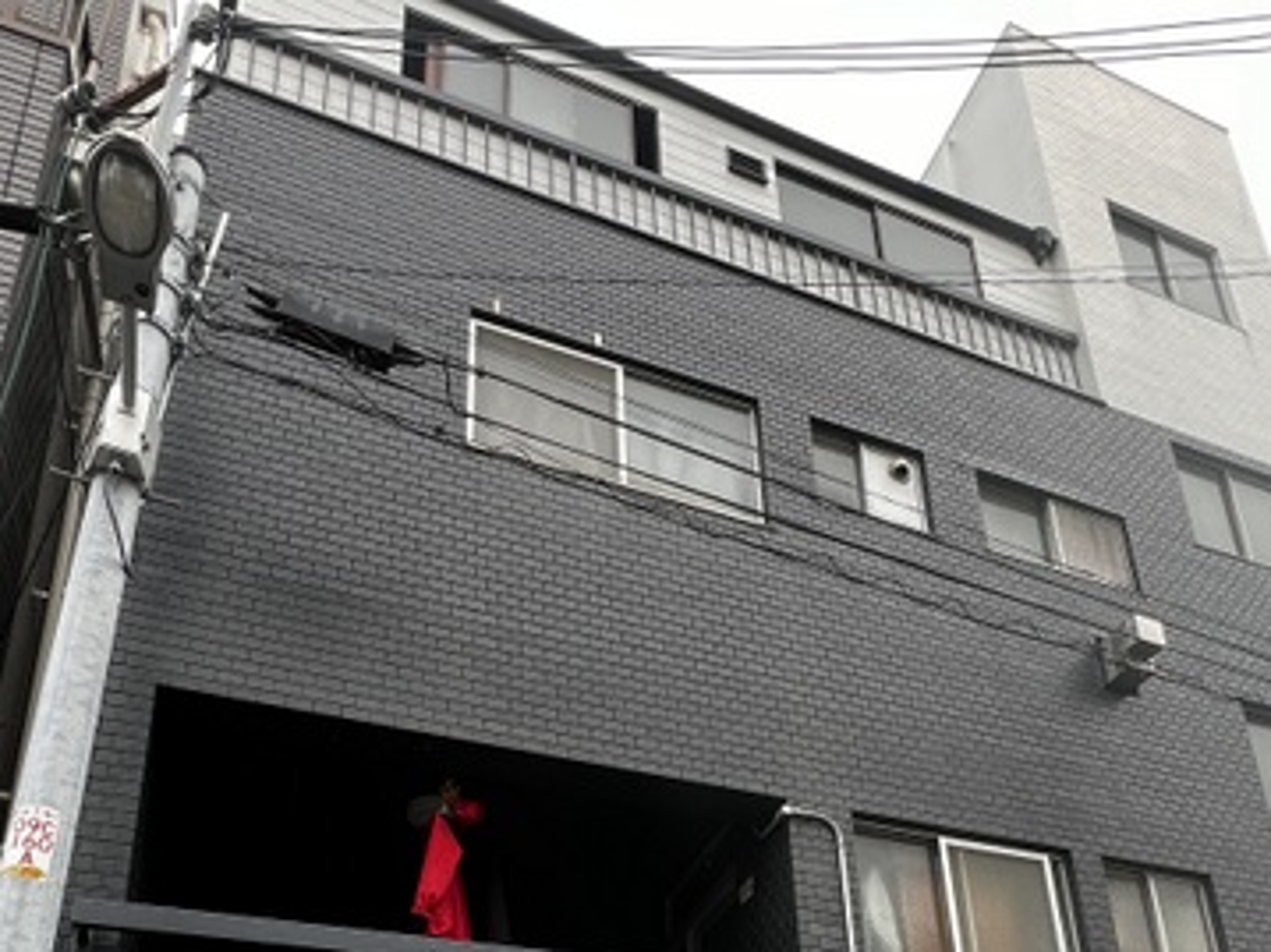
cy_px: 1005
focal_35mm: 29
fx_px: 1064
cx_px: 694
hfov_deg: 61.6
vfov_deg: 40.5
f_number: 1.8
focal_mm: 1.57
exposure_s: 1/175
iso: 32
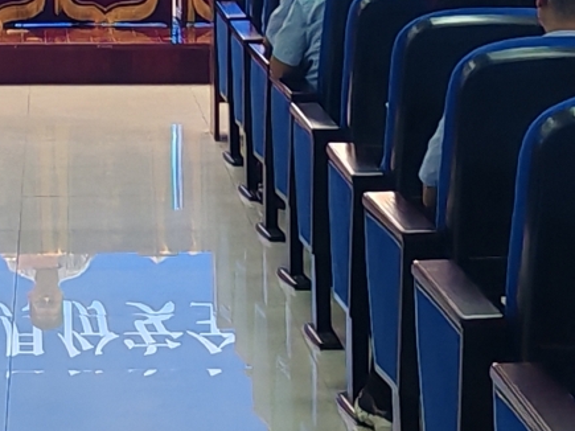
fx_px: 3022
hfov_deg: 10.8
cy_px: -149
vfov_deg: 8.0
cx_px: 52
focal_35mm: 182
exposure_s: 1/100
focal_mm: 5.52
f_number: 1.95
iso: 125
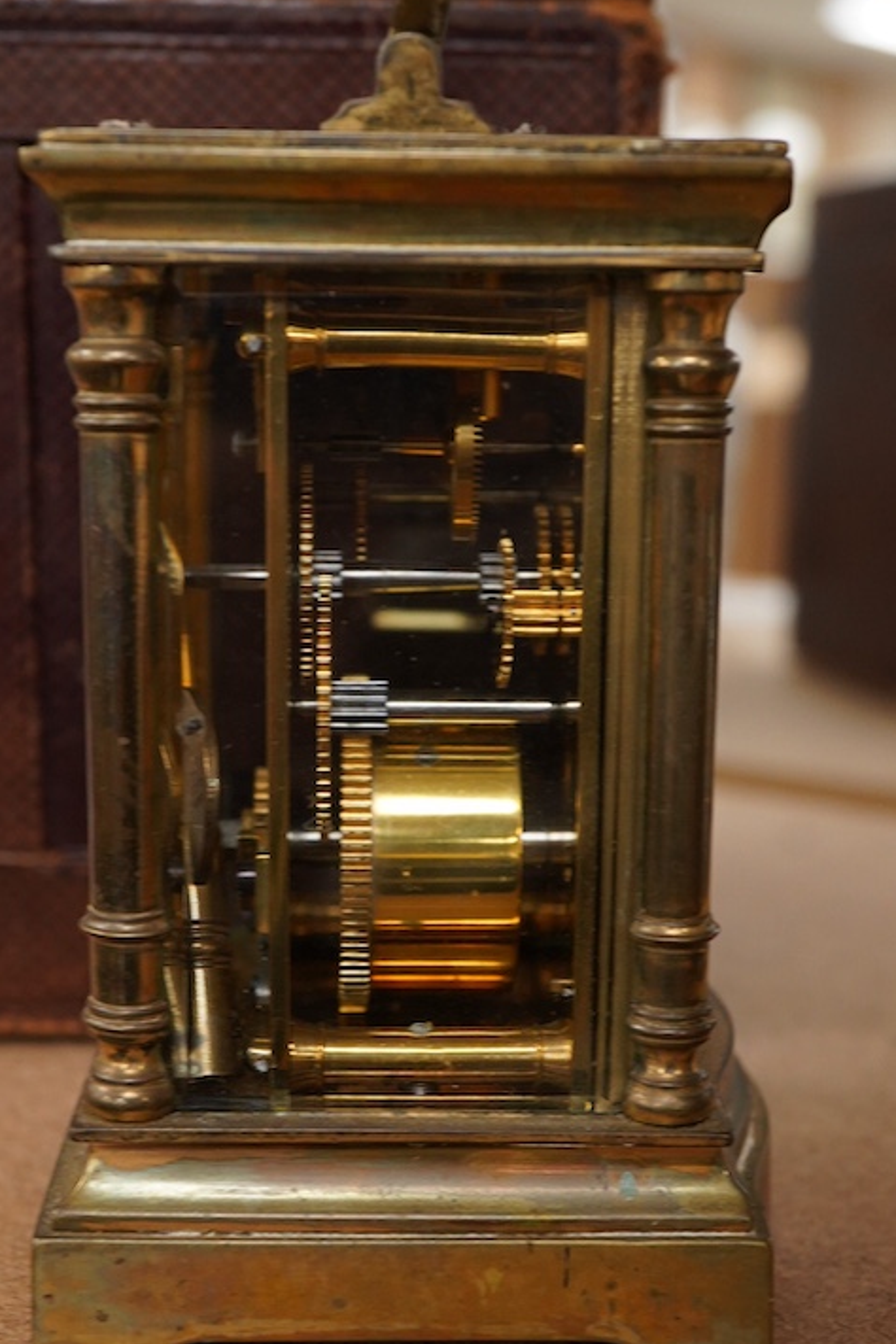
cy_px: 741
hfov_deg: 23.8
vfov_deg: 35.0
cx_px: 382
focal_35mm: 57
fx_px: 2128
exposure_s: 1/125
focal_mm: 30
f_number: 8
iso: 1250
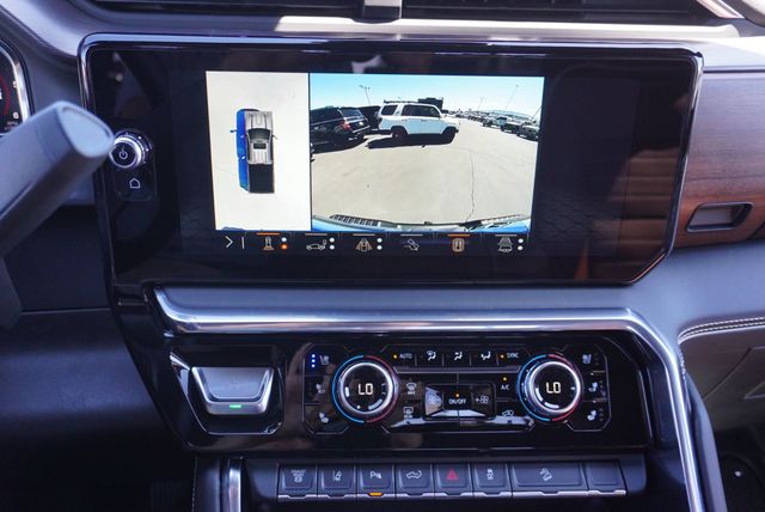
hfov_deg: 61.9
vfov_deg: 43.7
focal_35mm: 30
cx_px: 382
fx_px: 638
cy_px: 256
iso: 1600
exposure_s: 1/320
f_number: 4
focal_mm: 20
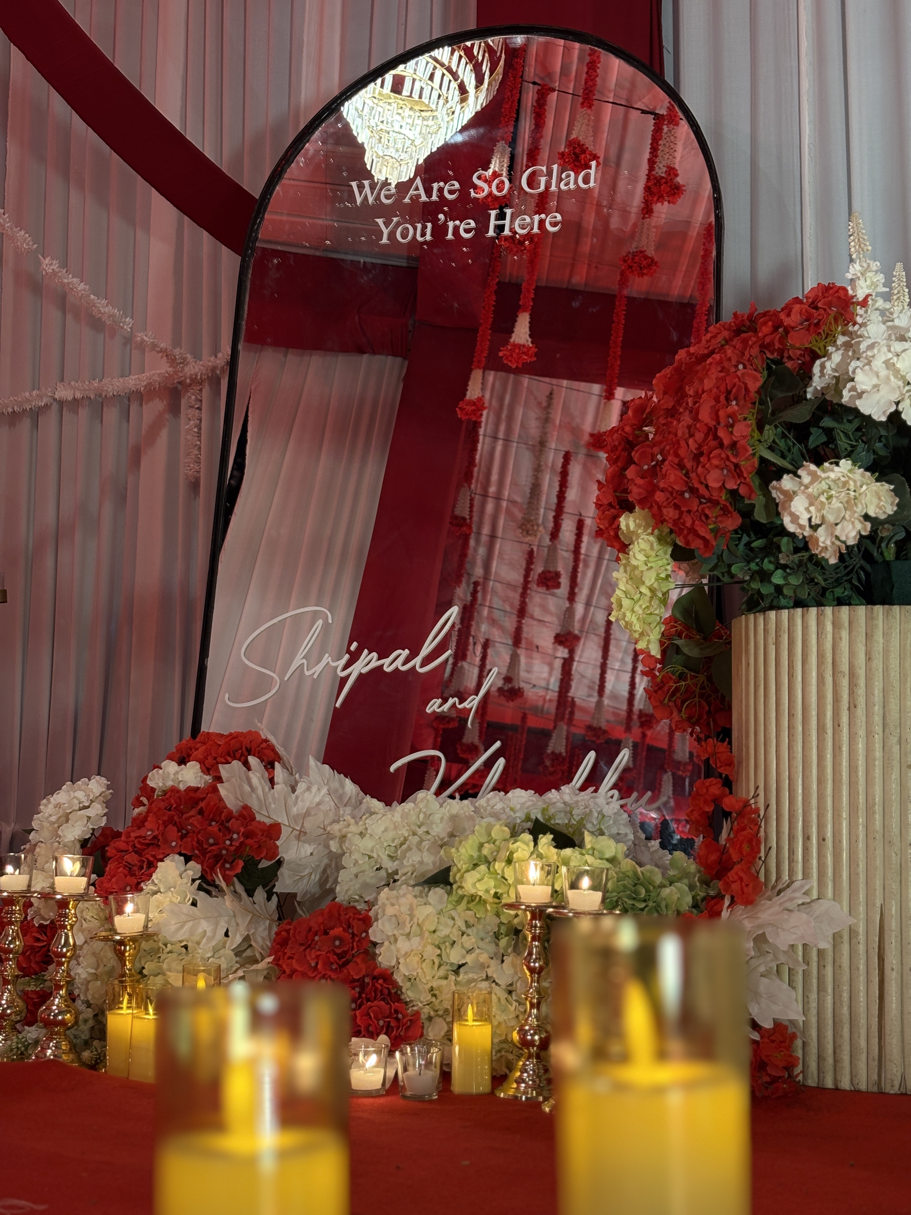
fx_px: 1825
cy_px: 608
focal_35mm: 52
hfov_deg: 28.0
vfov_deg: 36.8
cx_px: 456
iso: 100
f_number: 1.6
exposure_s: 1/49
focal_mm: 5.96
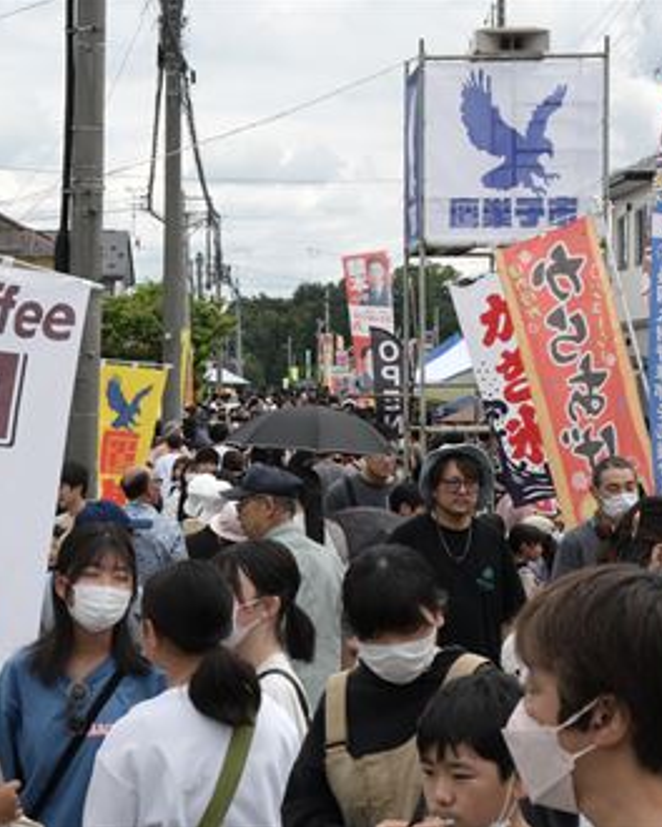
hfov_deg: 11.1
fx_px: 3397
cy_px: 412
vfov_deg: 13.9
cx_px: 321
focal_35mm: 139
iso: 3200
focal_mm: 65
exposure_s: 1/1600
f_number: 20
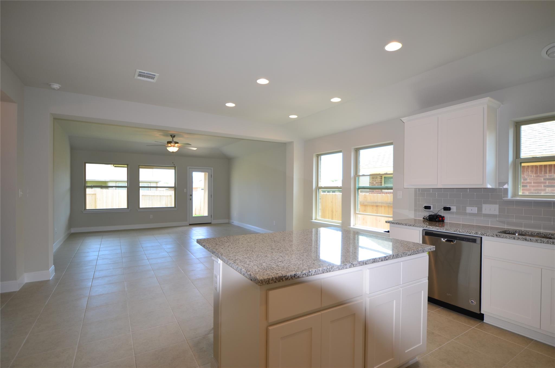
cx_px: 278
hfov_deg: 95.1
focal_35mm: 16
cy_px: 184
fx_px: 254
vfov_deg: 71.8
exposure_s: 1/60
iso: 160
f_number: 3.5
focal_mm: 11
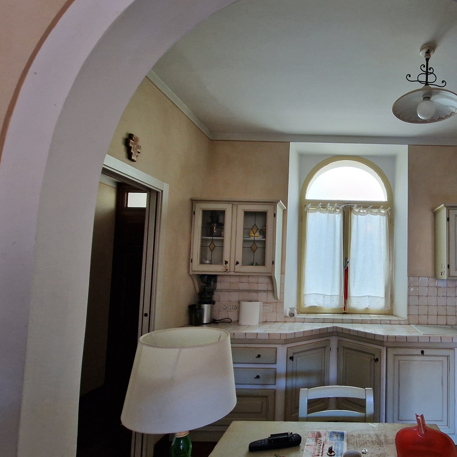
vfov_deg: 74.6
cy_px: 254
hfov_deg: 70.0
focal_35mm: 20
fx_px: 299
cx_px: 340
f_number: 2.2
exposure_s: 1/40
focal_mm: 2.2
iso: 400
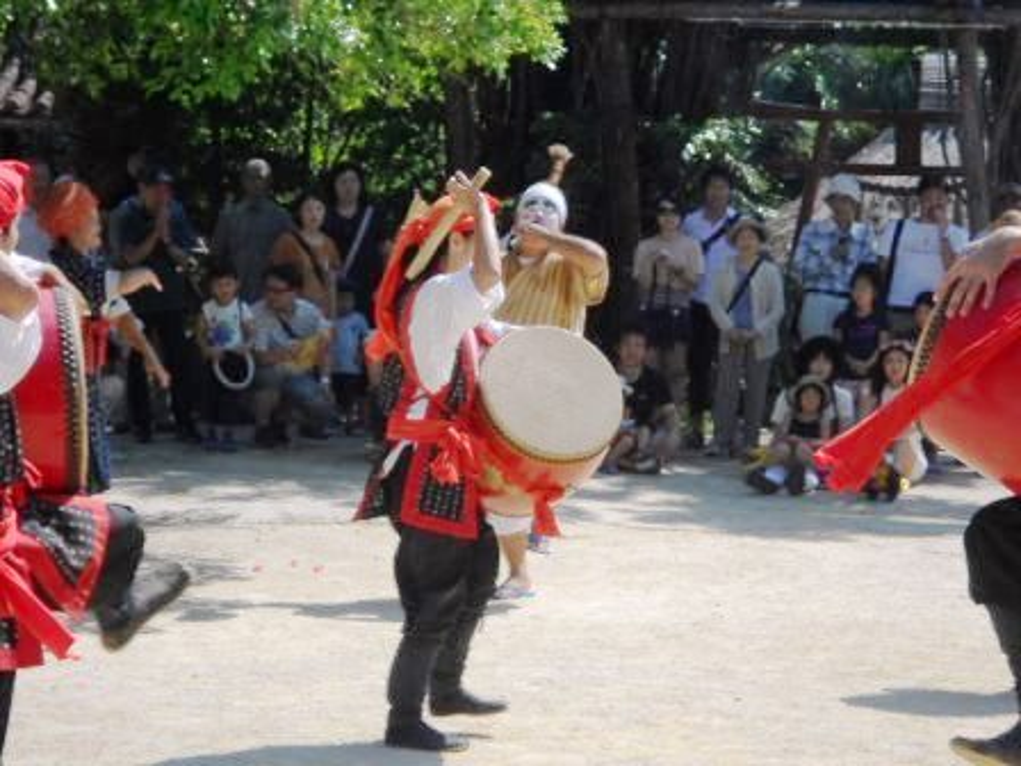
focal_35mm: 130
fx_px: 3834
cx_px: 510
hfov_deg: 15.2
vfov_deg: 11.4
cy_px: 383
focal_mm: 23
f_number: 6.5
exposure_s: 1/250
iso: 80
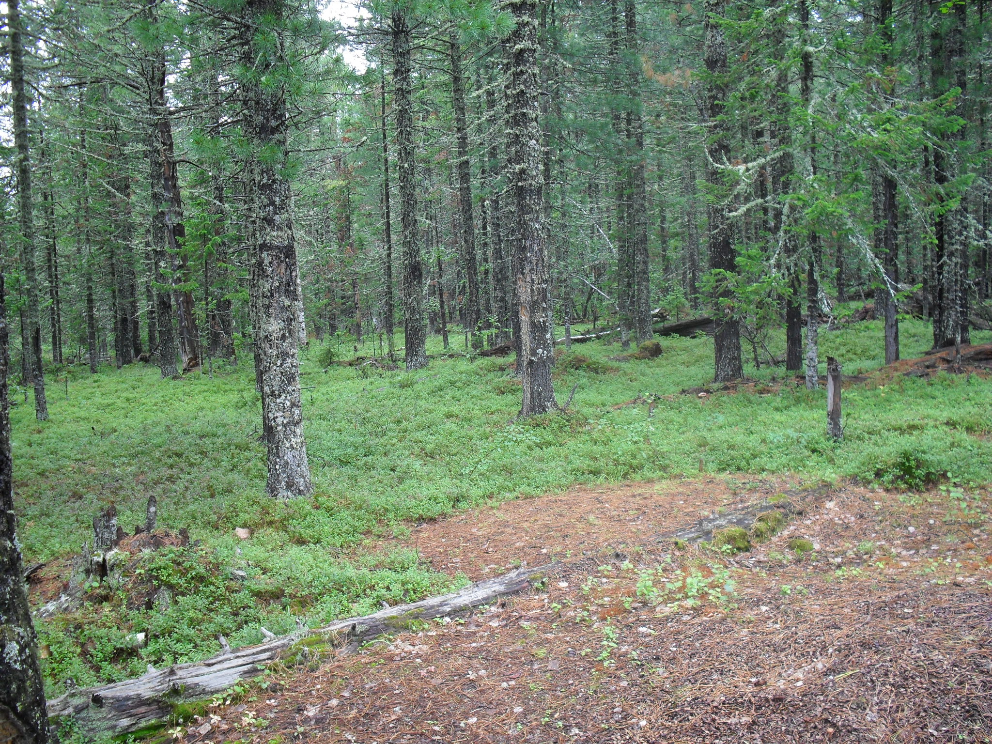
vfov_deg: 40.7
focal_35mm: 35
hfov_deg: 52.6
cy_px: 372
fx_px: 1003
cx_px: 496
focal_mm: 6.3
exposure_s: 1/45
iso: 100
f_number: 3.2
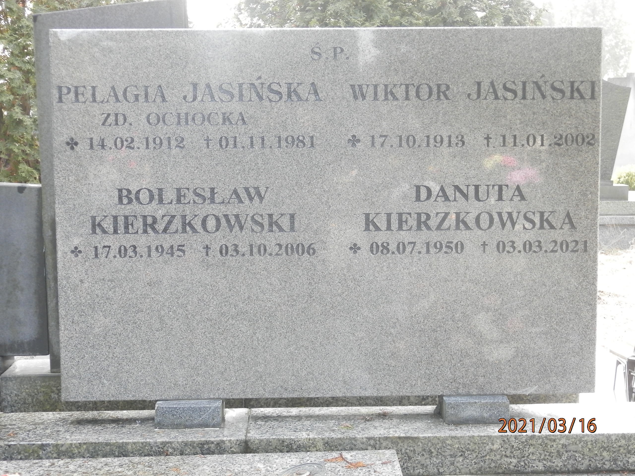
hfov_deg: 34.9
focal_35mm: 55
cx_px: 318
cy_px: 238
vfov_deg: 26.6
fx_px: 1009
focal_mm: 9.9
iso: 200
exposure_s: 1/40
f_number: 3.8
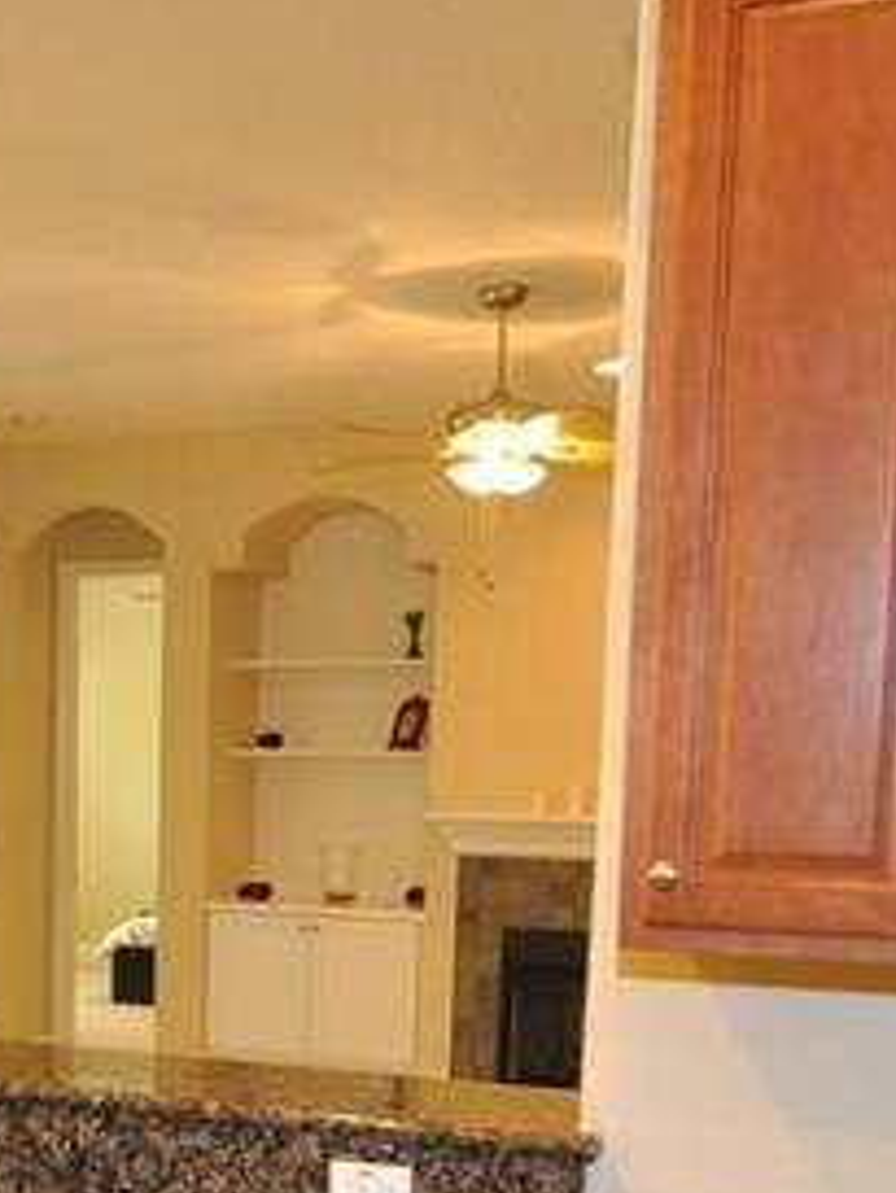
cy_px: 1049
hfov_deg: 26.4
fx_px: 1862
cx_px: 142
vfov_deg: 33.8
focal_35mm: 54
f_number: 4
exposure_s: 1/60
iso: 800
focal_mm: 10
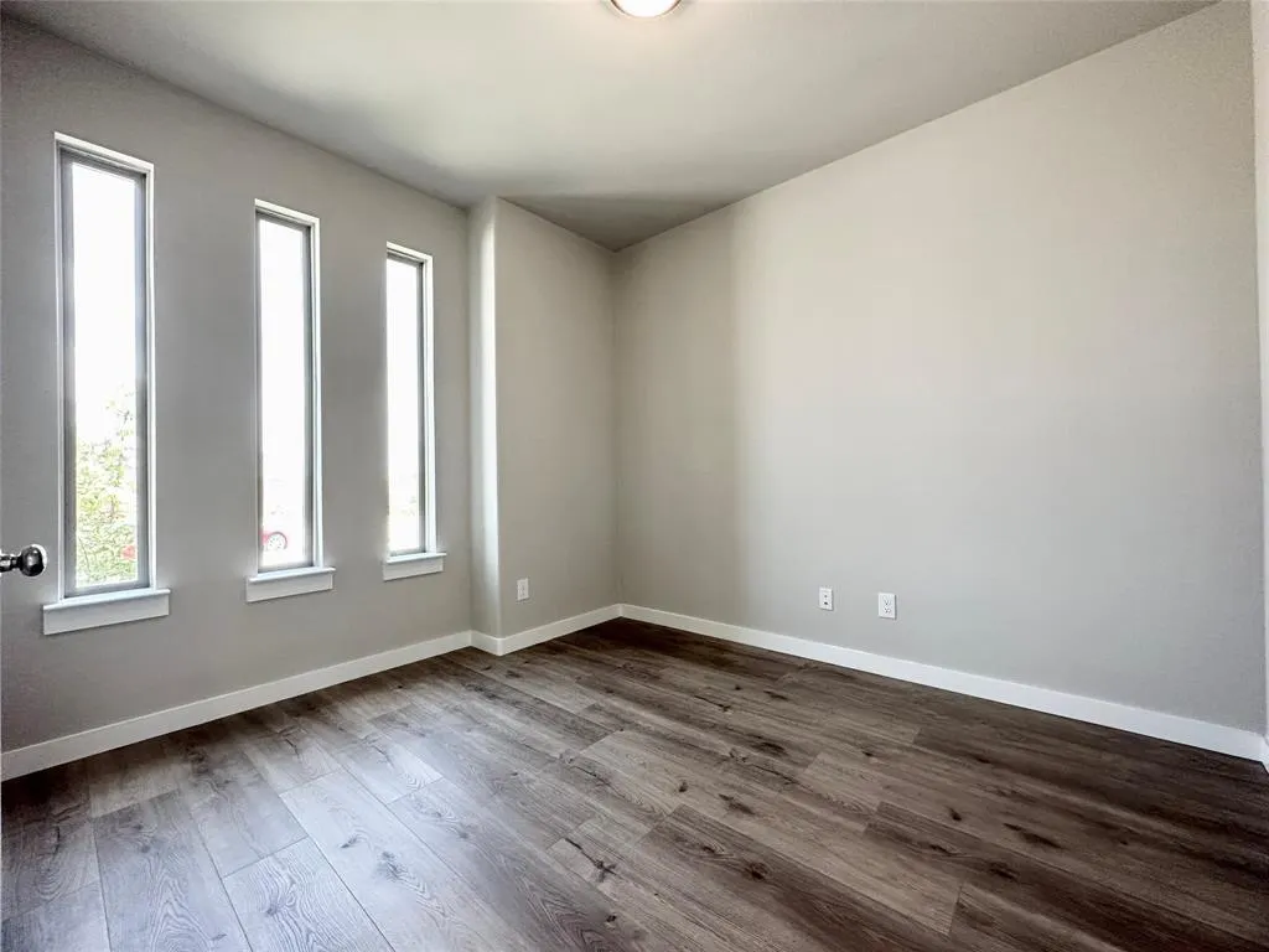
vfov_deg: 85.7
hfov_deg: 102.1
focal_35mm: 14
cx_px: 634
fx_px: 513
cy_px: 476
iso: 200
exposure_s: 1/120
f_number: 2.2
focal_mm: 2.22
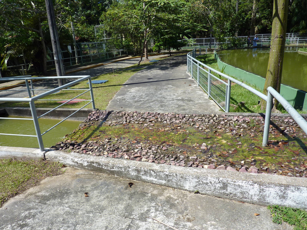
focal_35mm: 25
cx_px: 154
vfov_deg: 54.9
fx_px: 222
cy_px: 115
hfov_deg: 69.4
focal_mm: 4.1
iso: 80
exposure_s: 1/400
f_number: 4
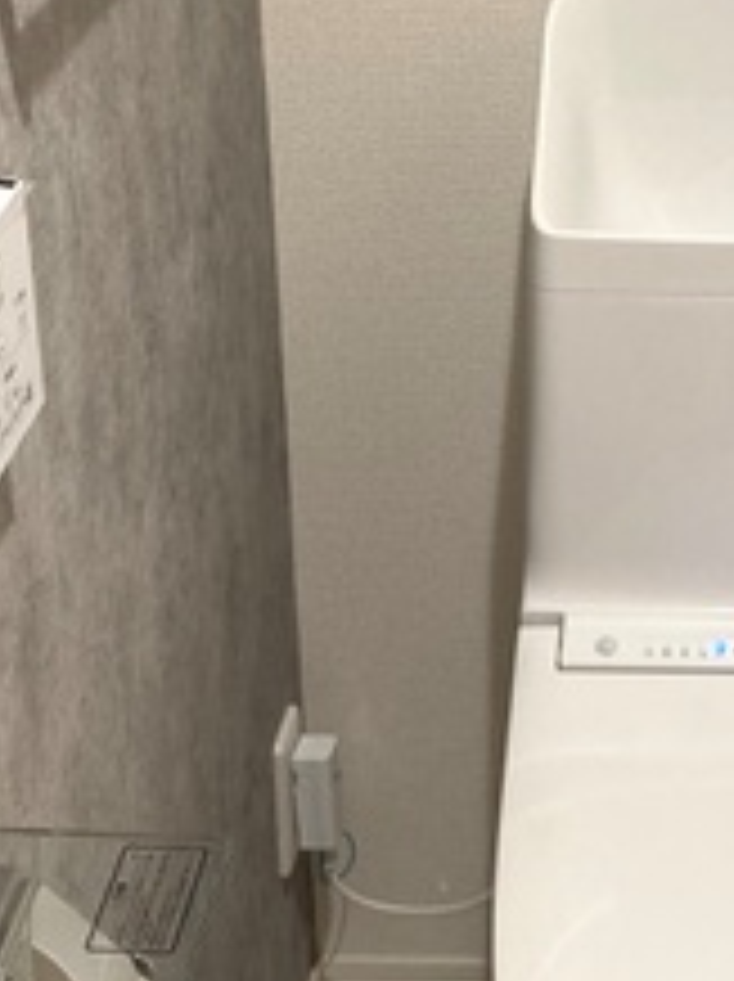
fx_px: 2549
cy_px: 220
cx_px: 660
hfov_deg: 16.2
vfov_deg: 21.6
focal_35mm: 90
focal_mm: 3.99
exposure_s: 1/50
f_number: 1.8
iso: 100
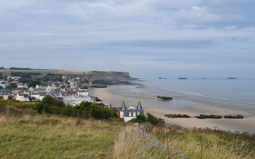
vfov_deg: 35.3
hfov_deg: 54.0
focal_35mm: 36
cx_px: 127
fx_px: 250
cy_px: 82
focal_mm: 23
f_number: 9
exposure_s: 1/320
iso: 100
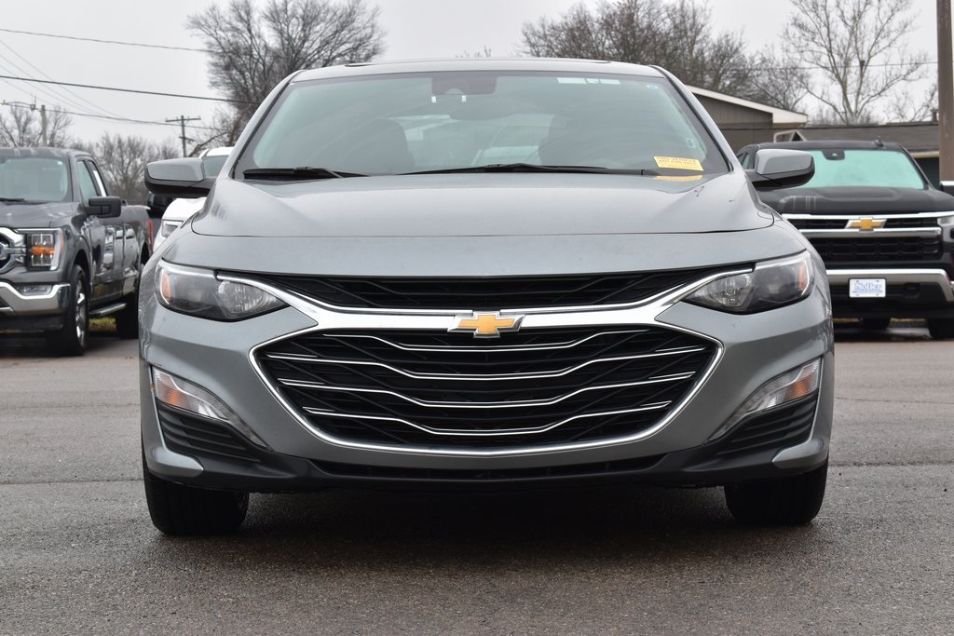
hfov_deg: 24.6
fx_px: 2186
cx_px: 477
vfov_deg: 16.6
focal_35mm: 82
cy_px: 318
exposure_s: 1/80
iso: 400
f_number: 8
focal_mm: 55
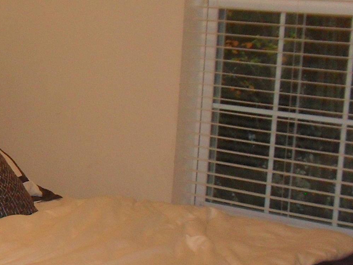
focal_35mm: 105
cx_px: -148
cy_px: 227
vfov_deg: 14.0
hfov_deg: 17.2
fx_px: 1071
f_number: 3.2
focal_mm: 6.3
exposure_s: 1/45
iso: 200
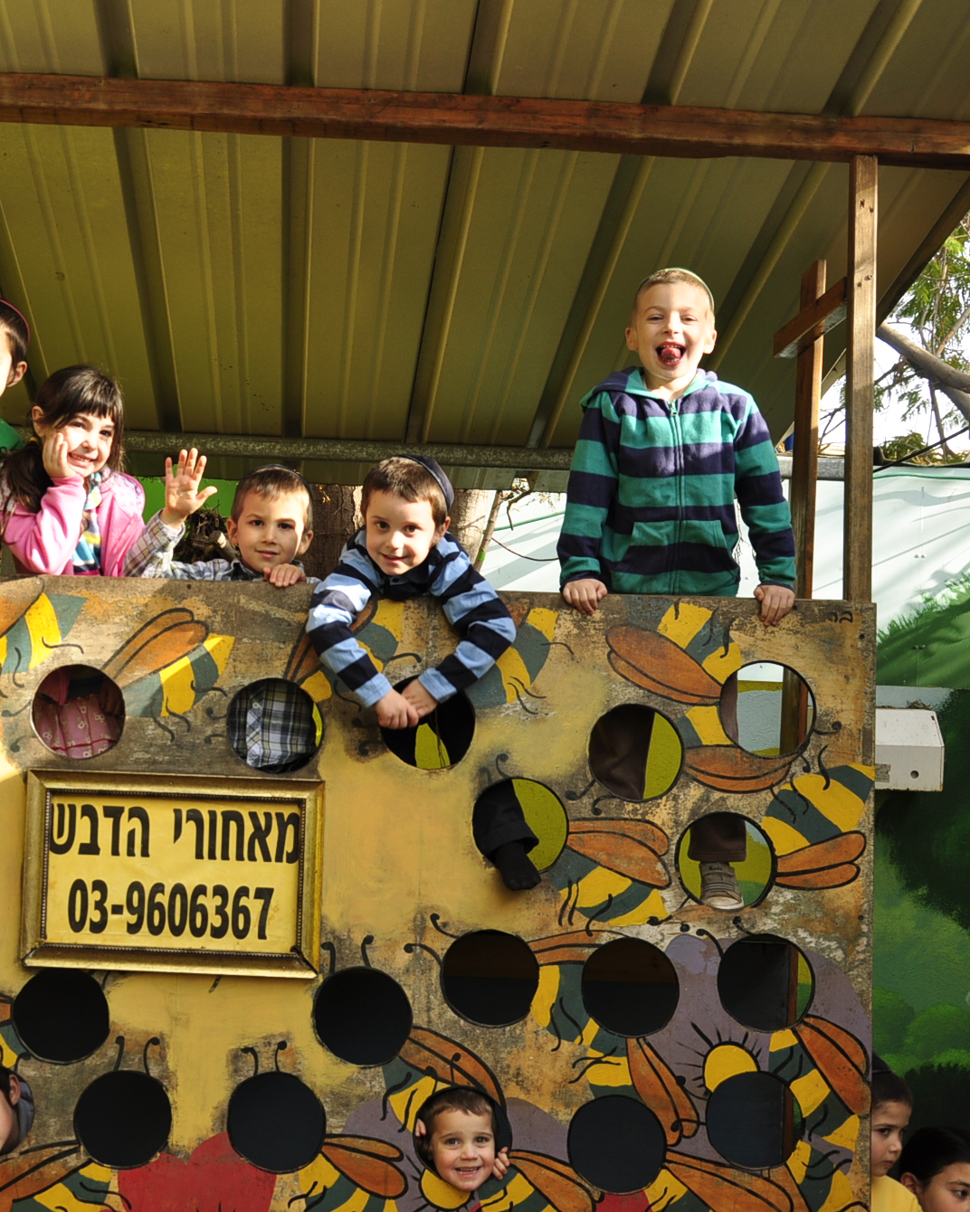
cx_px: 203
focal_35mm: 54
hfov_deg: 27.6
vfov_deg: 34.7
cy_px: 636
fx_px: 1938
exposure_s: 1/125
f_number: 5.6
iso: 200
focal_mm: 24
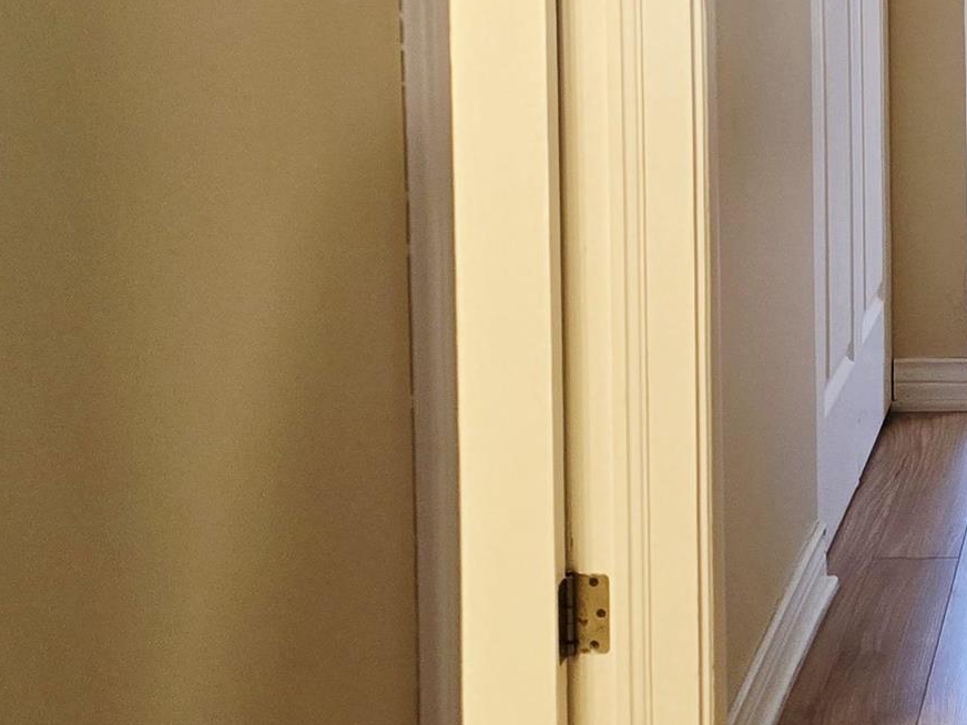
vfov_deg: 17.5
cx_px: 1032
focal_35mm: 81
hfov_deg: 22.9
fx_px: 2263
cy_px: -96
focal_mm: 6.3
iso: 640
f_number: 1.7
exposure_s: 1/120
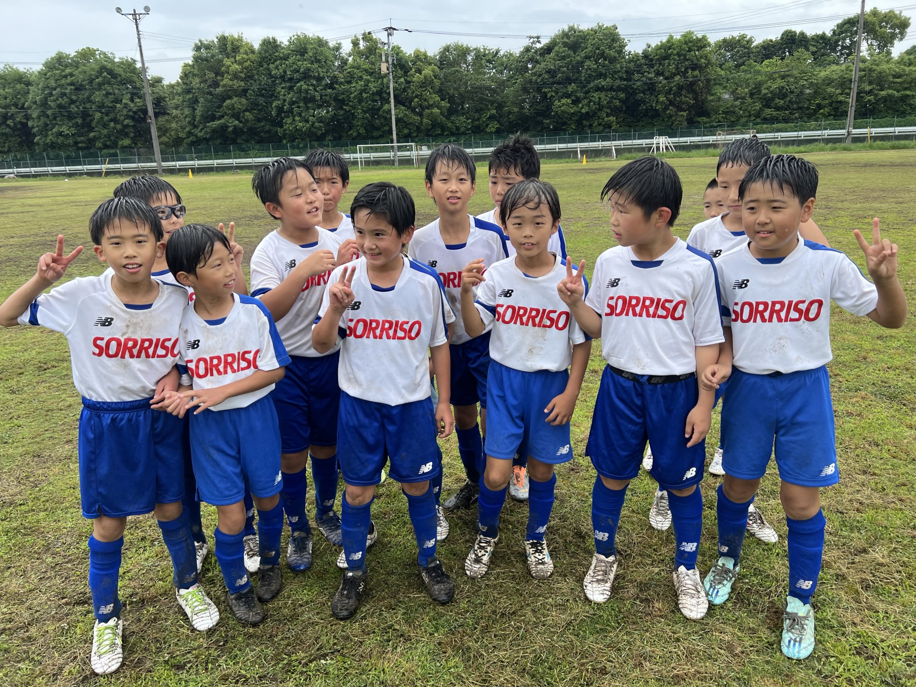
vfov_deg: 53.1
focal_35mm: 26
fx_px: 688
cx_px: 458
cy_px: 344
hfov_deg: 67.3
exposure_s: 1/1079
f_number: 1.5
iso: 50
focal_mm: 5.7
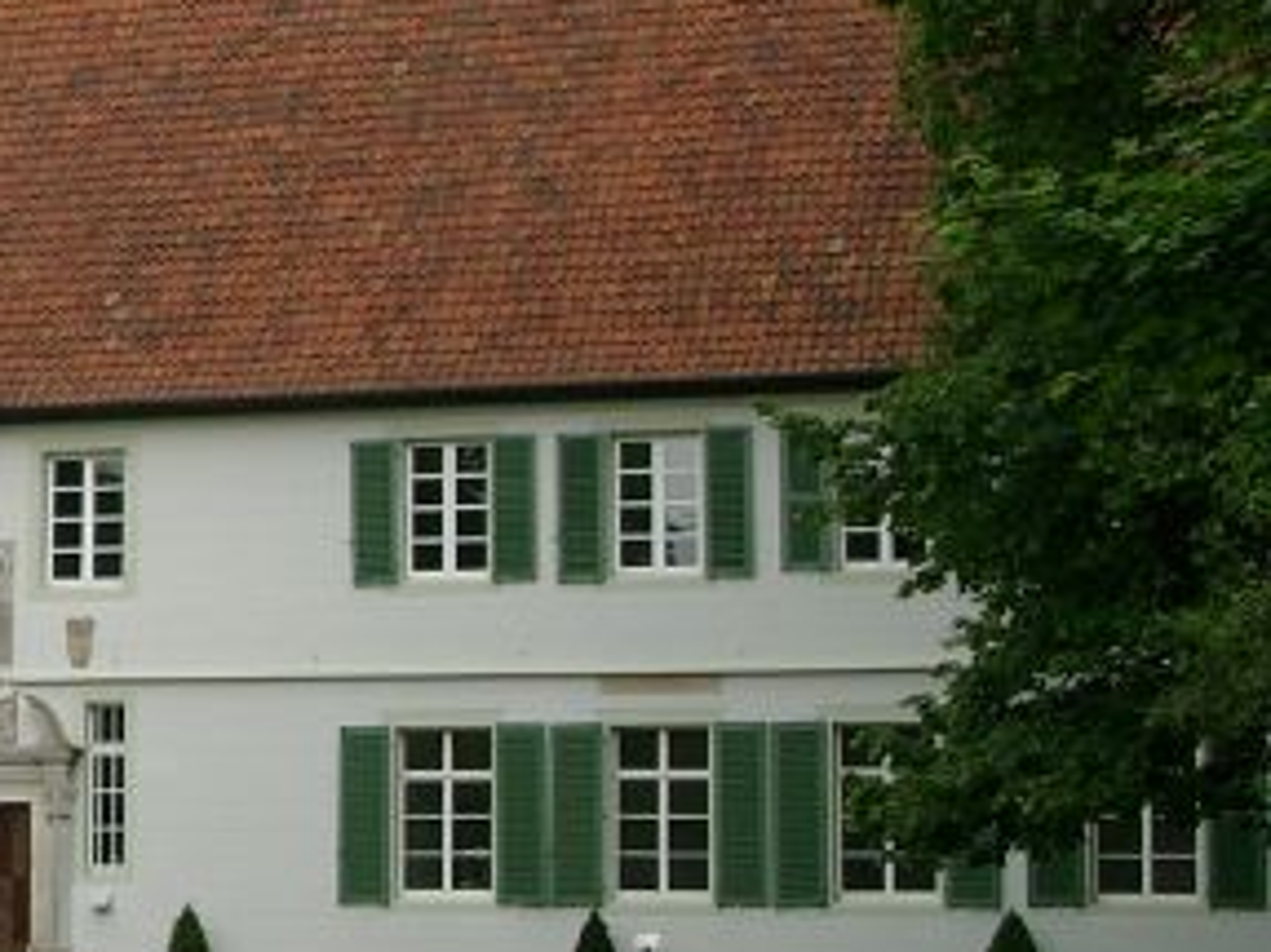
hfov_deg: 17.9
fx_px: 3890
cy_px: 354
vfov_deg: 13.9
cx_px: -142
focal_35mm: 106
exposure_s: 1/353
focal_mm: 8.02
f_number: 4
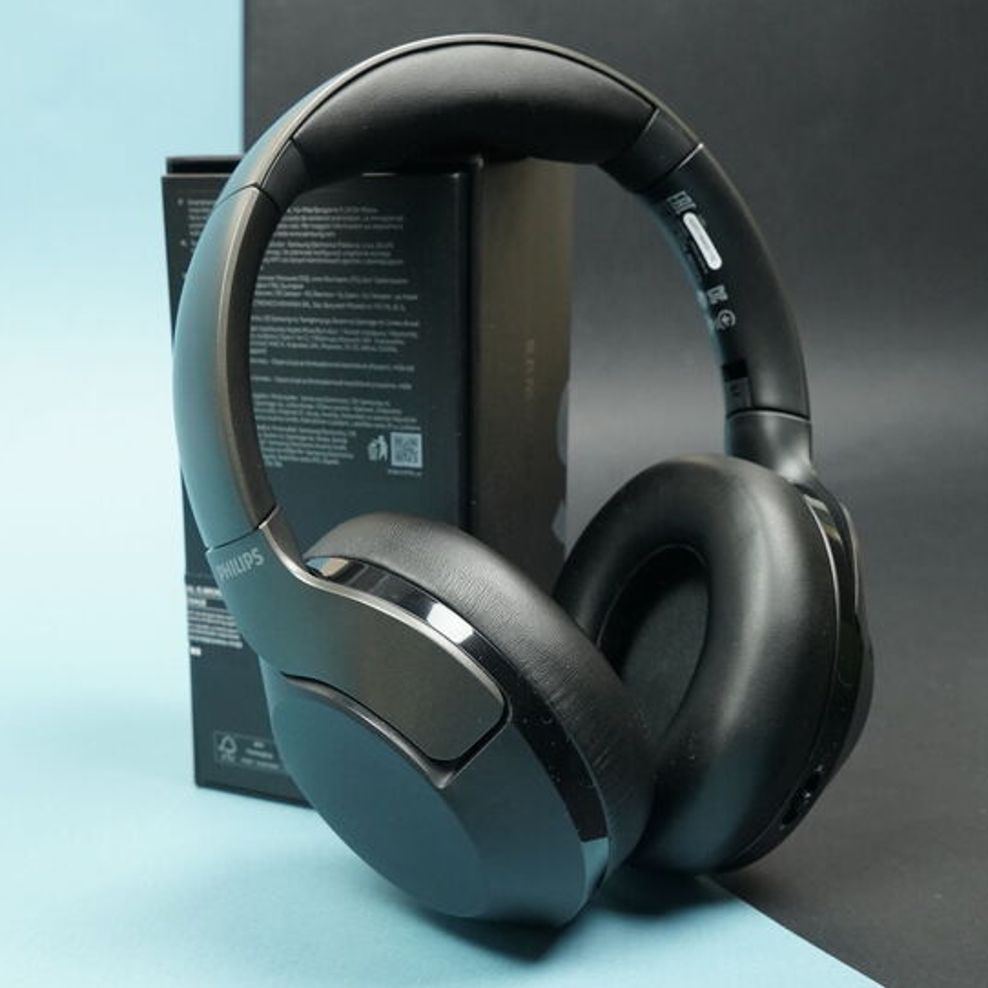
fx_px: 1259
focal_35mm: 39
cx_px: 458
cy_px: 487
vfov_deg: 42.8
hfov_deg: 42.8
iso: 3200
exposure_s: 1/80
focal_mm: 30
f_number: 9
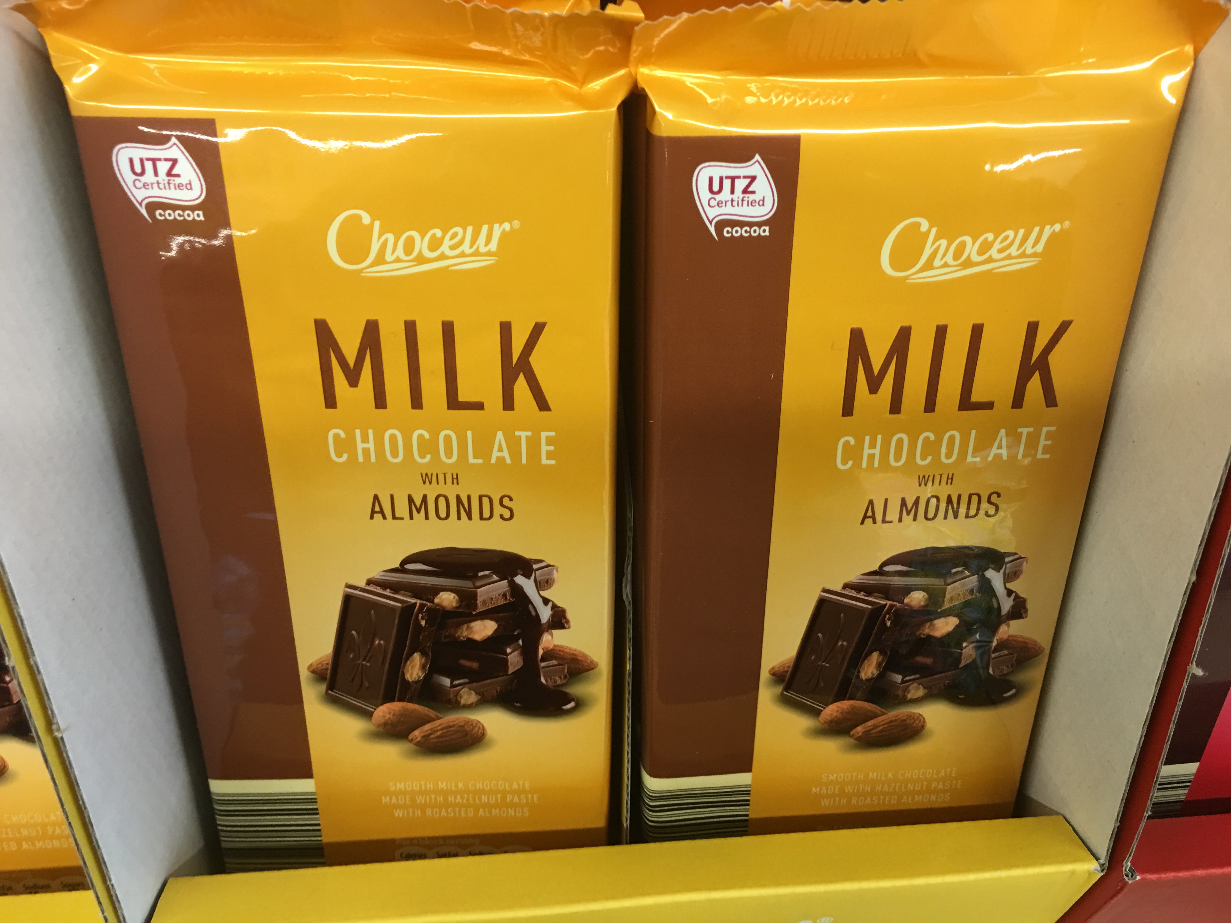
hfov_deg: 61.7
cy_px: 462
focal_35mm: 29
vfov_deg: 48.2
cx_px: 616
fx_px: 1031
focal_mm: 4.15
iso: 40
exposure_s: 1/15
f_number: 2.2
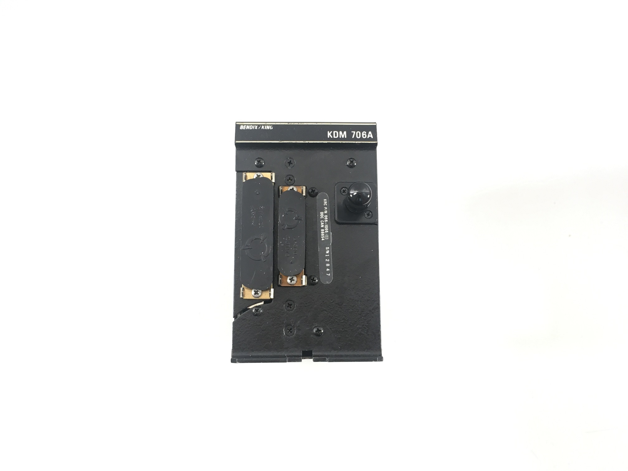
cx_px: 314
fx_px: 526
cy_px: 236
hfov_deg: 61.7
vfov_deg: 48.2
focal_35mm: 29
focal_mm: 4.15
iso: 64
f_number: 2.2
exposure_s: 1/33
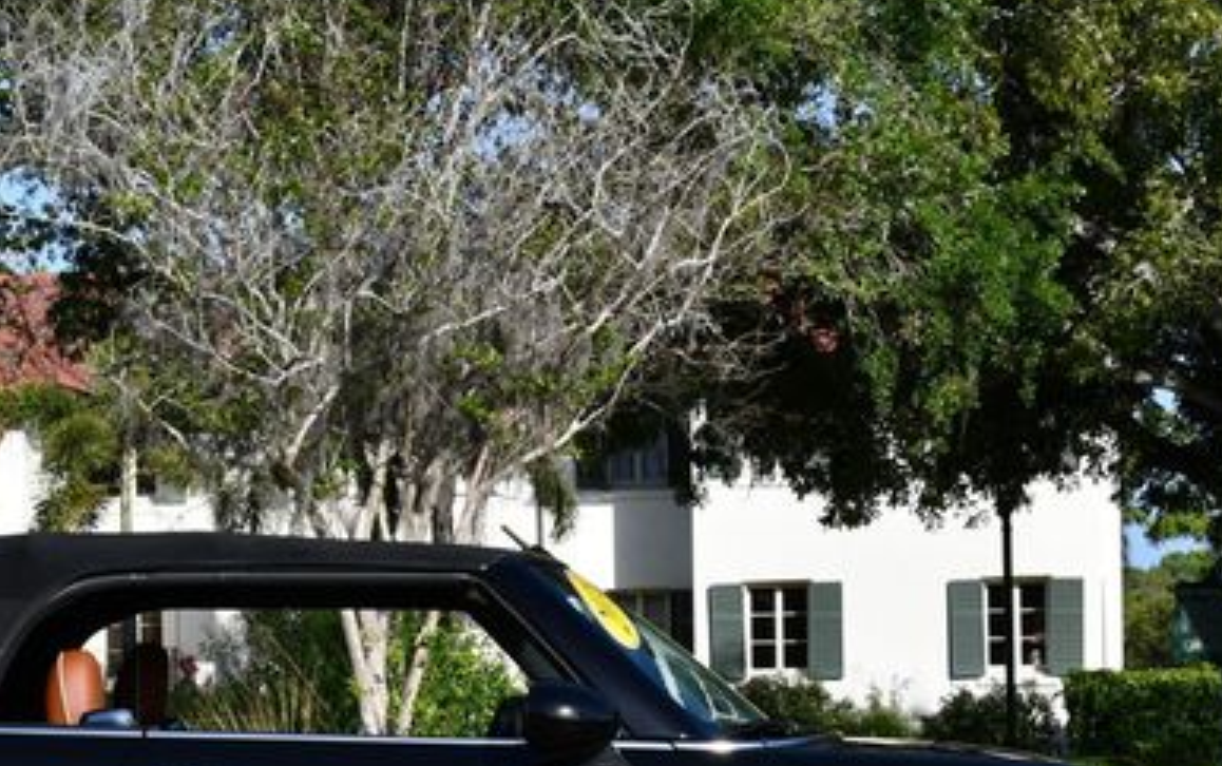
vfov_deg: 13.3
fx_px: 3267
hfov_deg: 21.1
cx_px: 402
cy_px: 630
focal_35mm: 98
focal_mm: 29
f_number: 8
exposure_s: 1/250
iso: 100
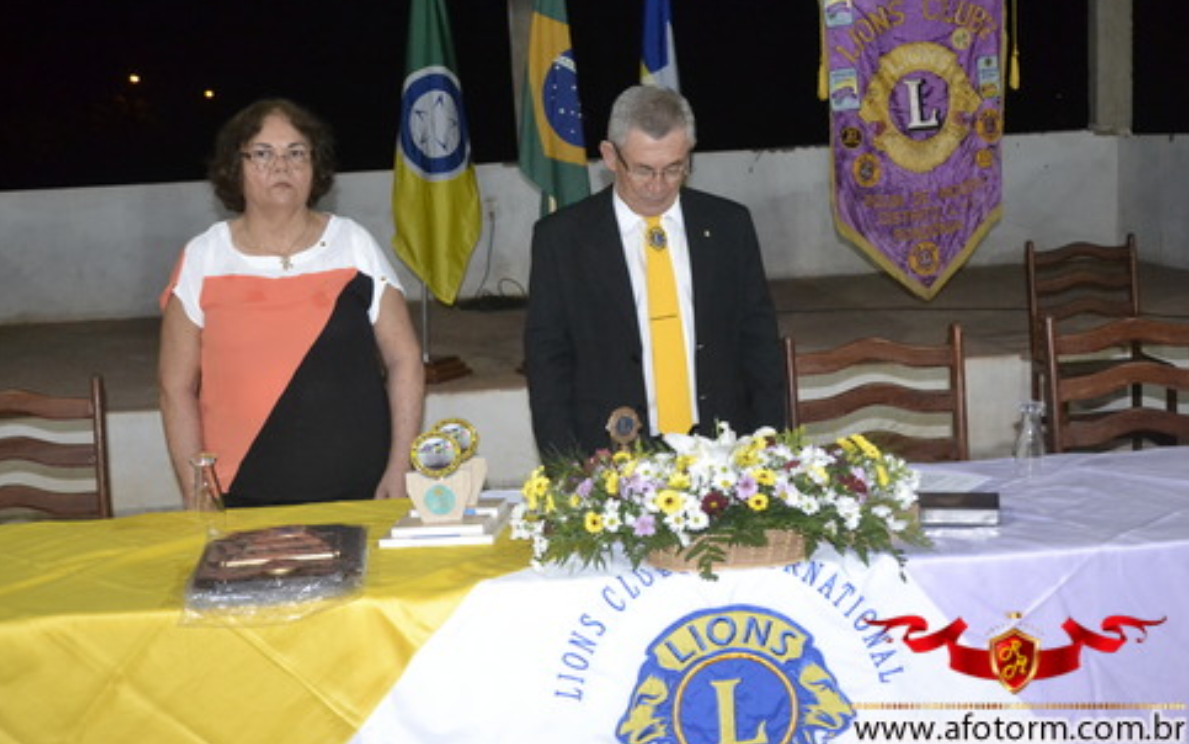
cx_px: 597
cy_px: 372
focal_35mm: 49
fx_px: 1572
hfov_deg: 41.4
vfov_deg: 26.6
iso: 3200
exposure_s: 1/60
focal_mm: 31
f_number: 4
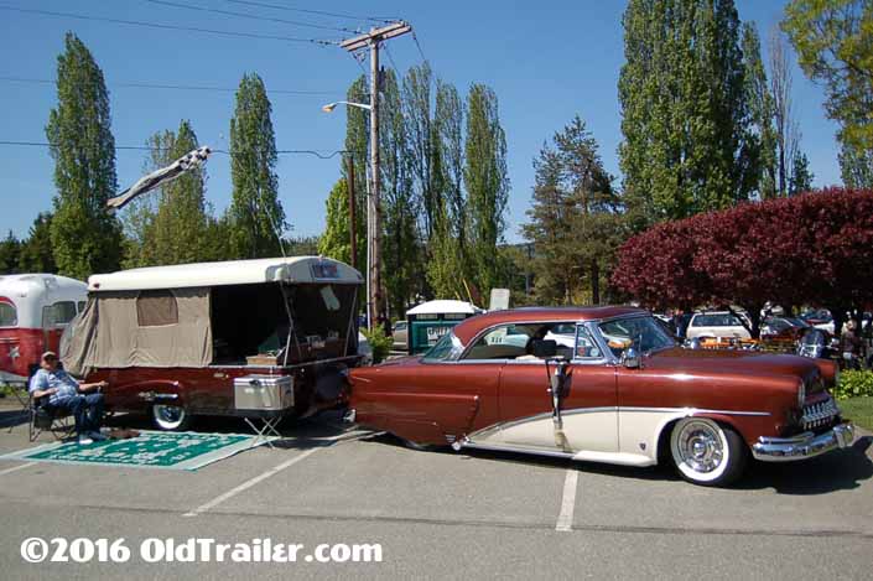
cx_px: 436
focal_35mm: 30
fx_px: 727
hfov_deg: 62.0
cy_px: 290
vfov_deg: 43.5
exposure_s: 1/2500
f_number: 3.8
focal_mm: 20
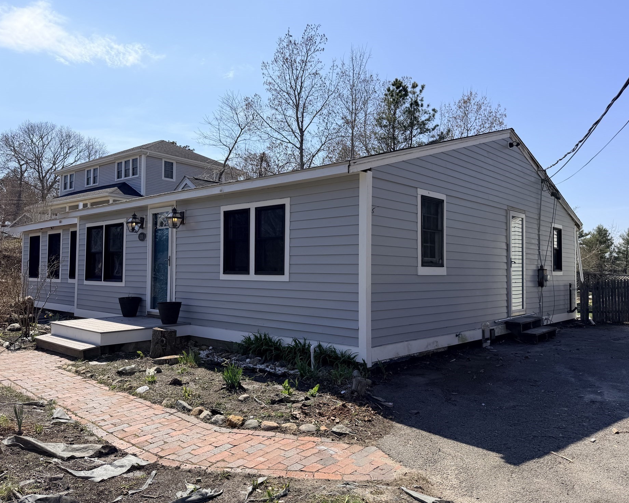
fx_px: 484
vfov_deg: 54.9
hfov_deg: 66.0
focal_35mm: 26
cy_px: 249
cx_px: 317
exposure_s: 1/6173
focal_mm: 6.76
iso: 80
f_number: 1.78
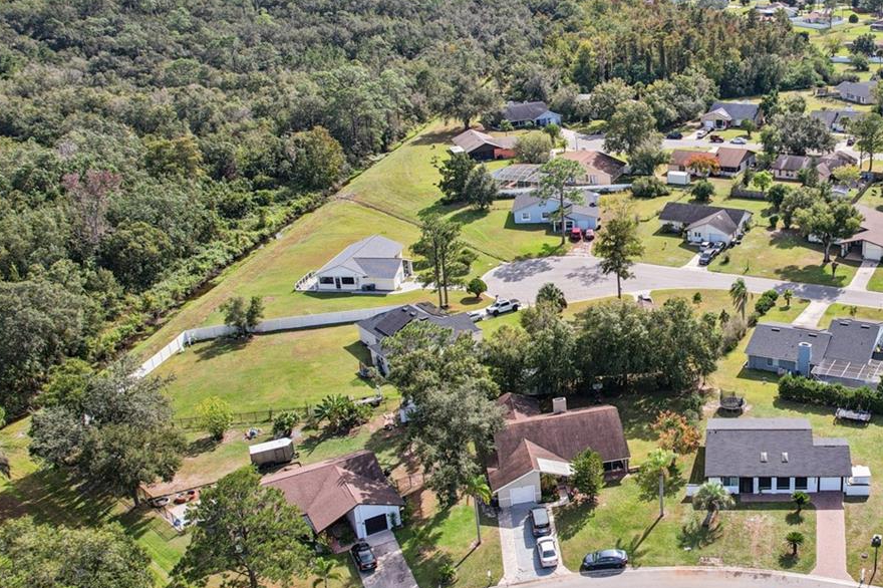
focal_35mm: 40
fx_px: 981
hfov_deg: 45.3
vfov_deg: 33.4
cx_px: 740
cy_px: 286
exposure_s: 1/1250
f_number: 2.8
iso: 100
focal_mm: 8.4
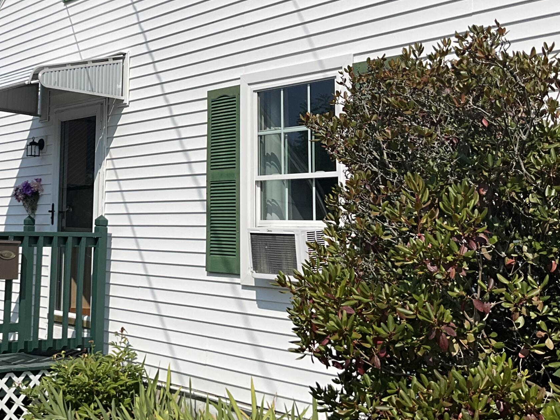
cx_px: 83
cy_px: 100
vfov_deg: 27.6
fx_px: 841
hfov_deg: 35.2
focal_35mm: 52
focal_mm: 3
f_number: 1.8
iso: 25
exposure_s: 1/4065
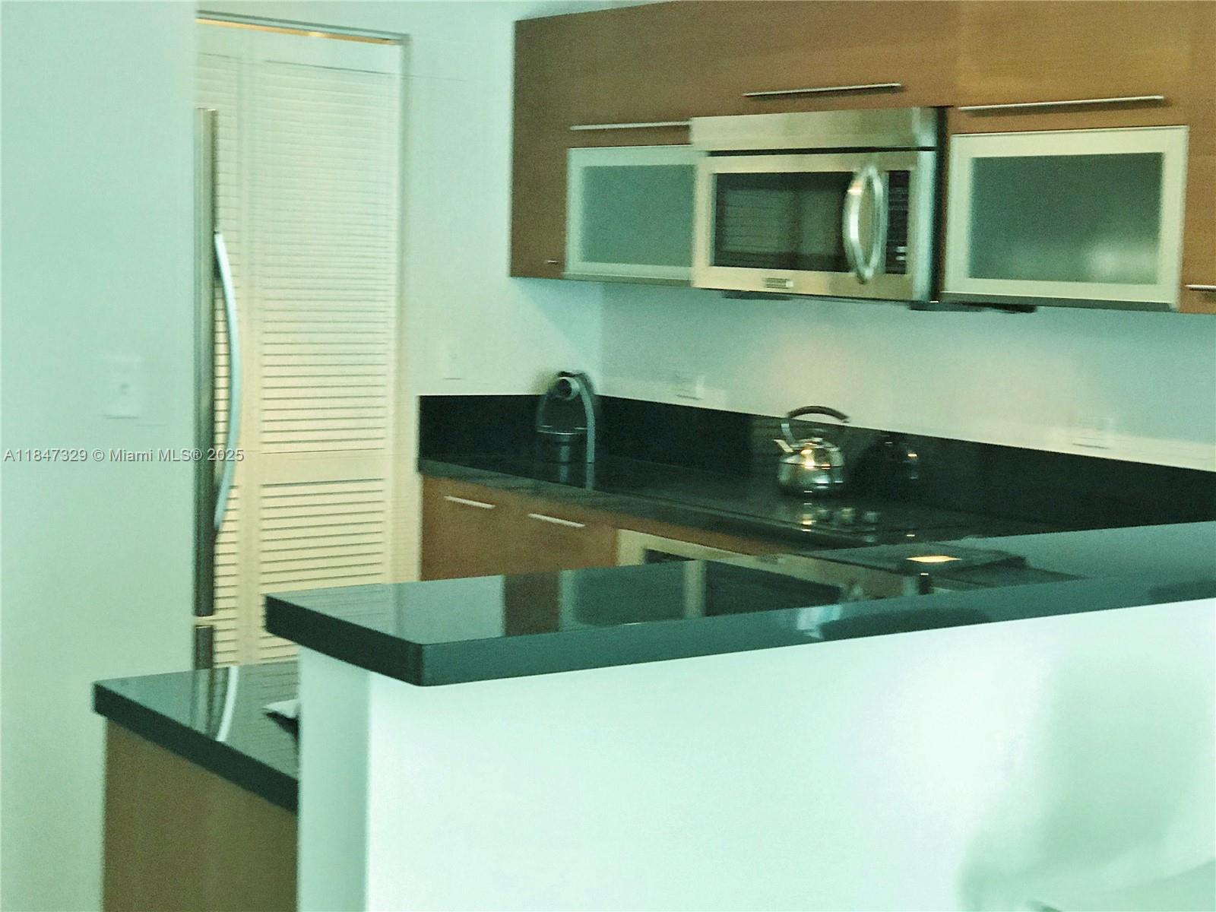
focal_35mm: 57
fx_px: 2002
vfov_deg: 25.7
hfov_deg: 33.8
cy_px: 456
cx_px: 608
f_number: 2.8
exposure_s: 1/60
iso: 125
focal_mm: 6.6
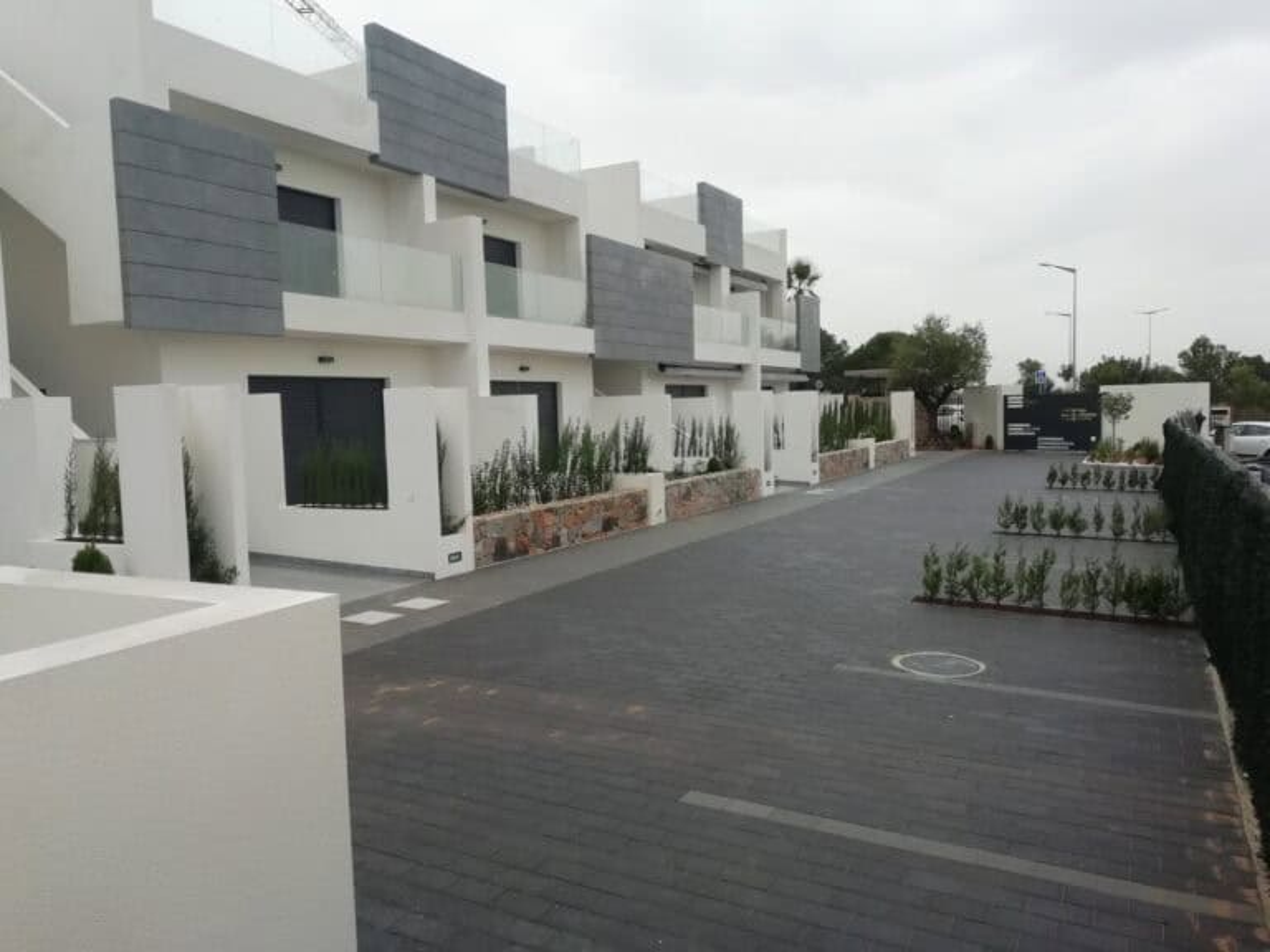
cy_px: 476
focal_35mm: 26
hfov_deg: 67.3
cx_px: 635
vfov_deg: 53.1
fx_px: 954
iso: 50
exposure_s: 1/191
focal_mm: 3.5
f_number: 2.2
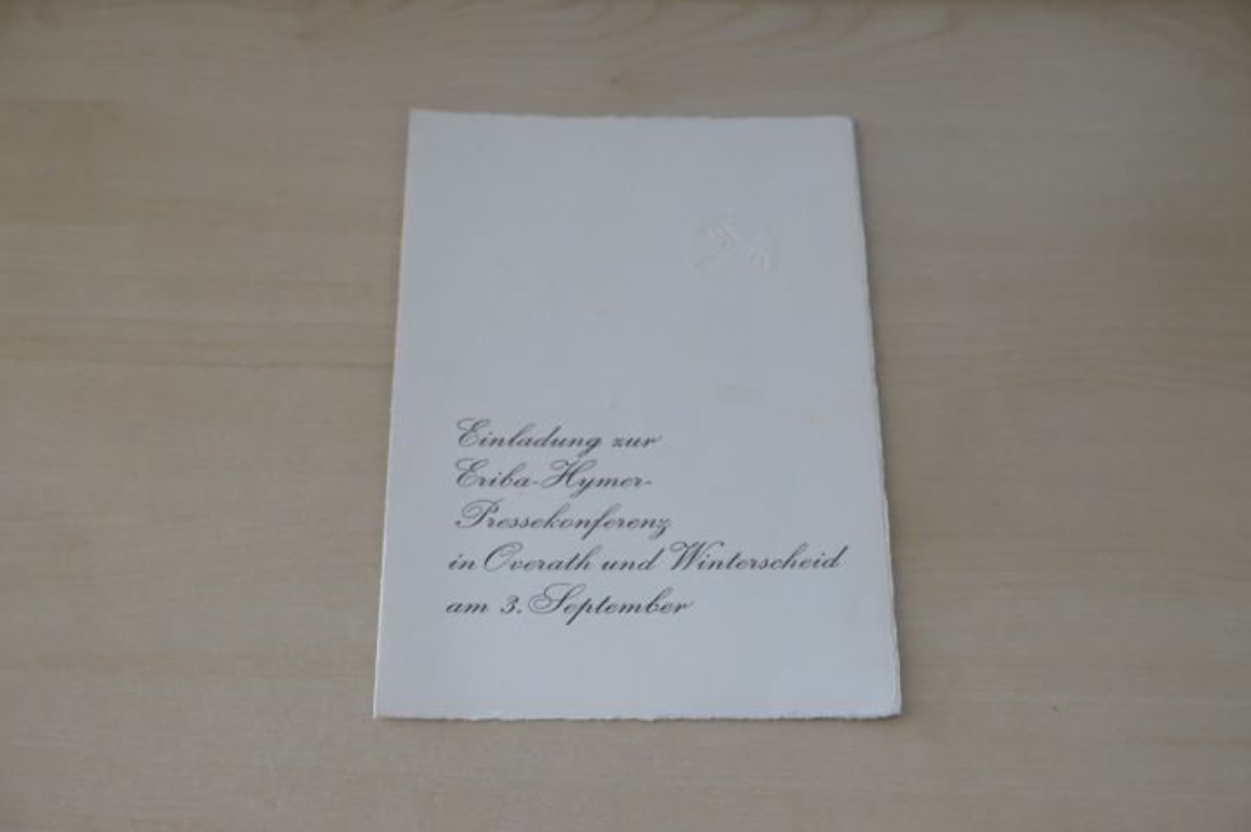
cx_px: 626
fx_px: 1632
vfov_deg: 28.6
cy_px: 416
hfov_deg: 41.9
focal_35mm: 47
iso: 12800
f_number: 5
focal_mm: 31.5
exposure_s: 1/250
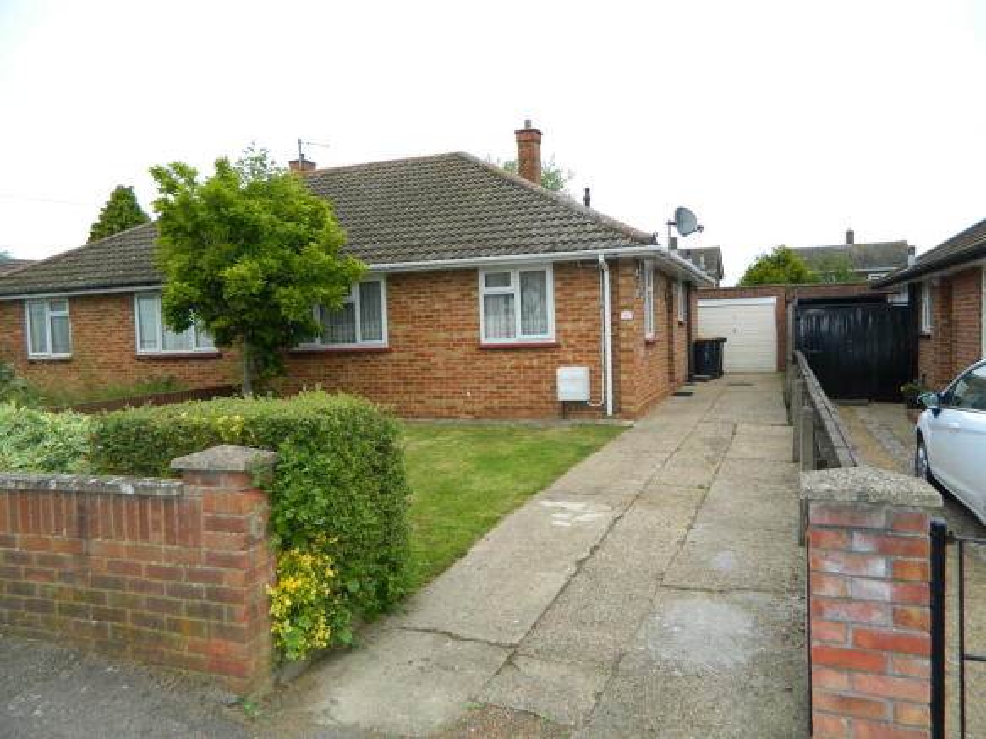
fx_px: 712
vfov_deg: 54.9
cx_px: 493
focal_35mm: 25
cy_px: 370
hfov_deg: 69.4
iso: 110
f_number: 3.1
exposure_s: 1/400
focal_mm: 4.5
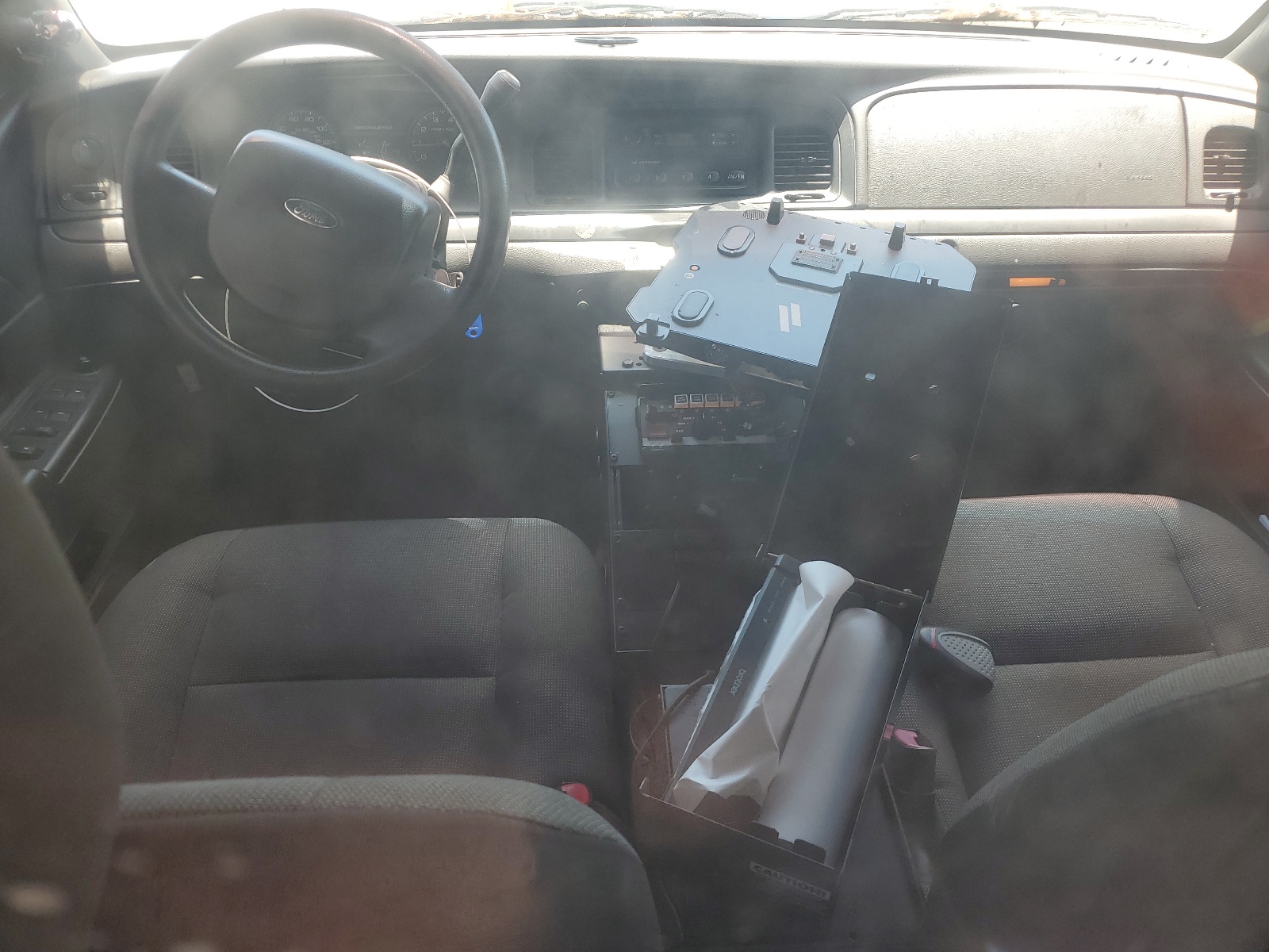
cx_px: 634
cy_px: 476
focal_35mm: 26
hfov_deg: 67.3
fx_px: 953
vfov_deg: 53.1
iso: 50
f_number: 1.5
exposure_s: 1/152
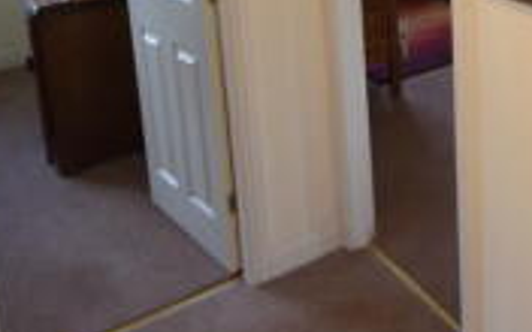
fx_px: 658
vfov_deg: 25.6
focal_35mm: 45
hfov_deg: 40.4
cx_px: 487
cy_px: -62
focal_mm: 11
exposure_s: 1/60
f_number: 4.2
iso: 560
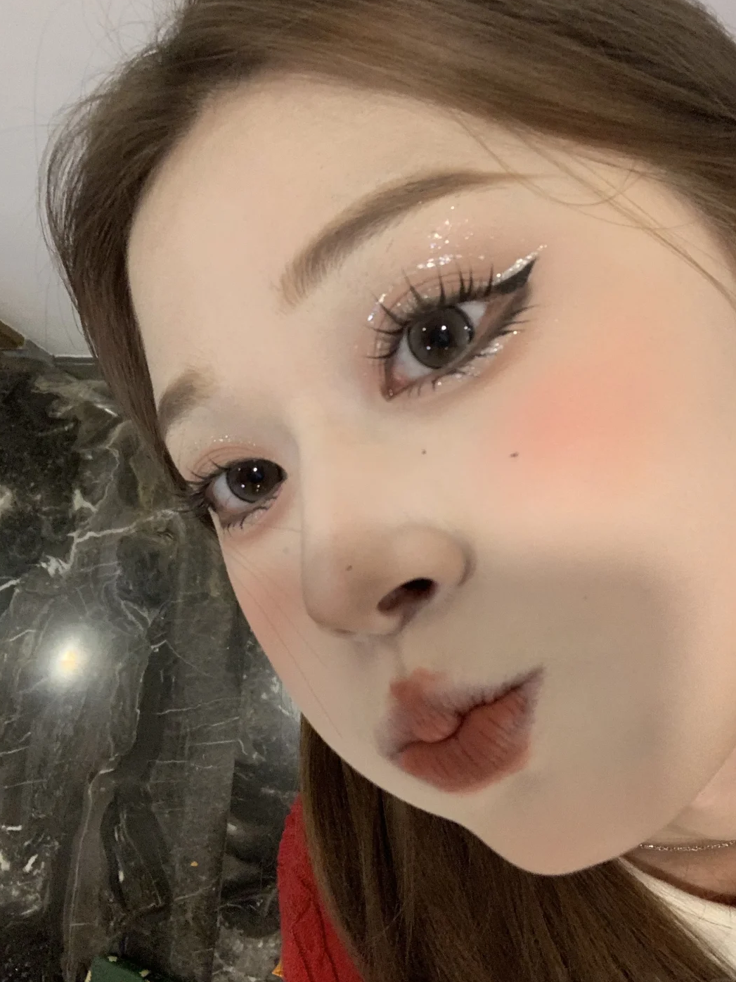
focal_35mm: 33
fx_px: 936
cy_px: 490
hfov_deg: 42.9
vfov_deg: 55.4
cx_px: 362
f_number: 2.2
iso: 250
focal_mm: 2.87
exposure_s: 1/60
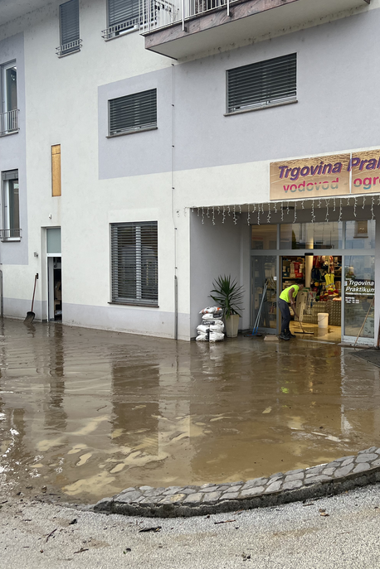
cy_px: 290
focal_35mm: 37
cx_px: 277
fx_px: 586
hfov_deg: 35.3
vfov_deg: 51.9
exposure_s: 1/121
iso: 64
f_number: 1.5
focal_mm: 5.7
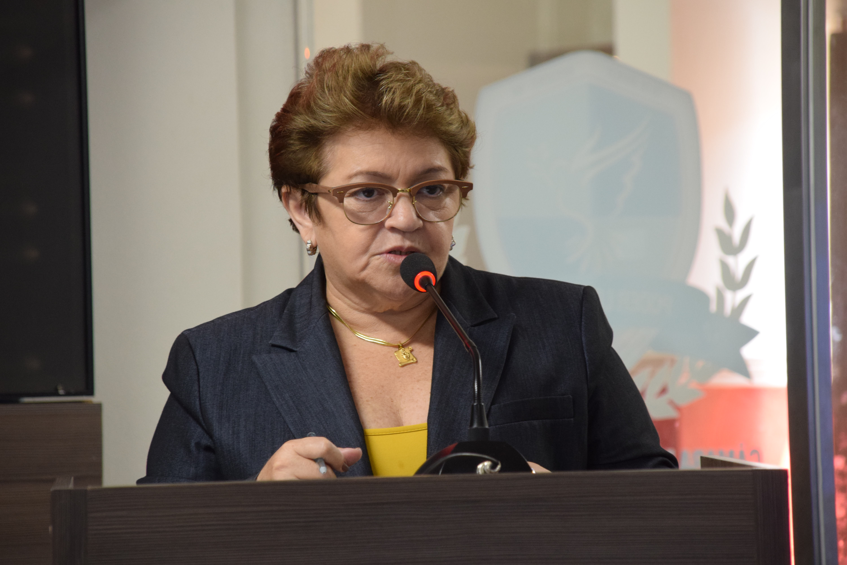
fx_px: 3882
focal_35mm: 165
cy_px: 282
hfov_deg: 12.5
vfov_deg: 8.3
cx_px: 424
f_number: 5.6
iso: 1600
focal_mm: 110
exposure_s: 1/60
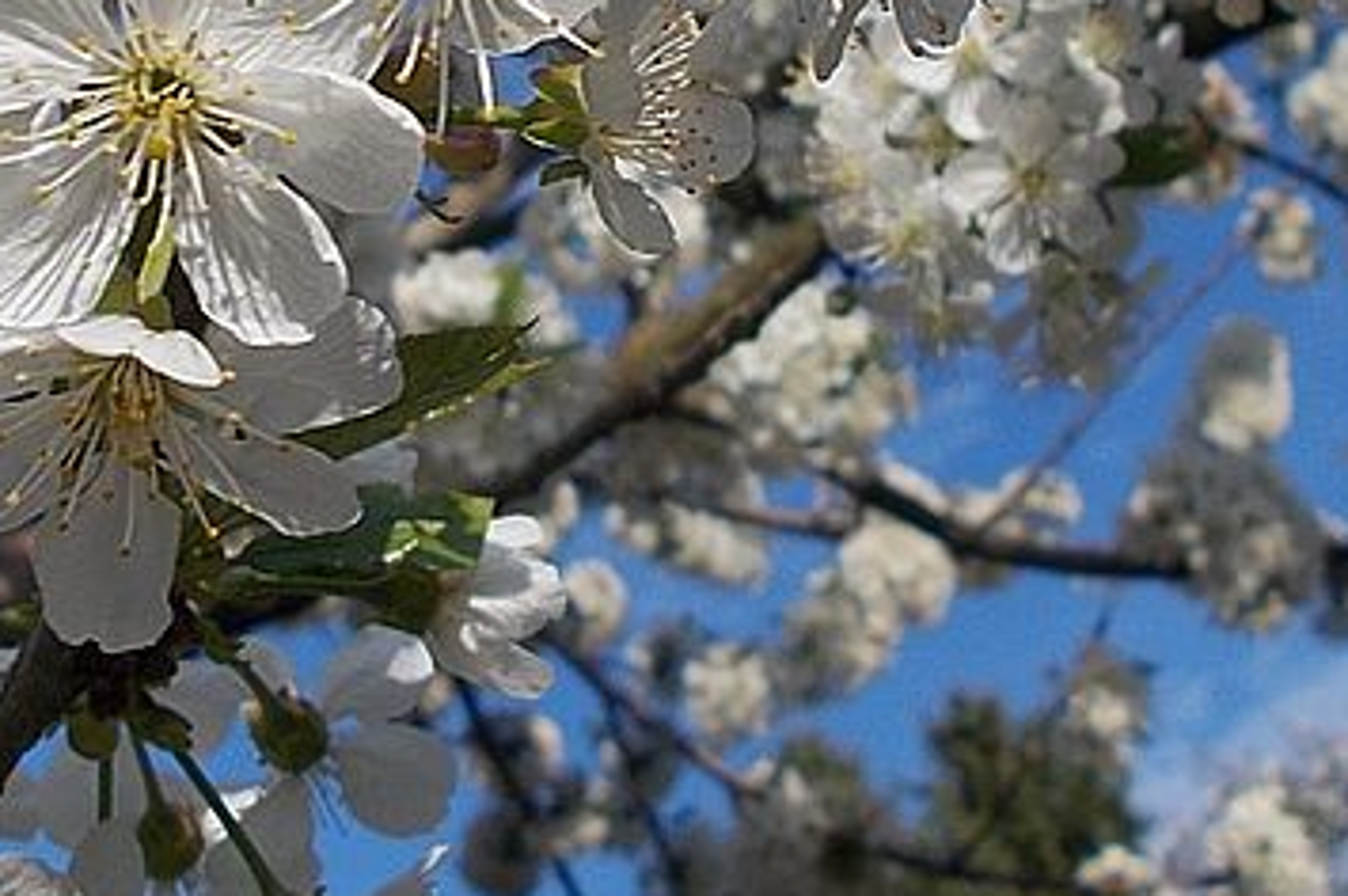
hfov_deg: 32.7
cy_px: 99
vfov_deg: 21.7
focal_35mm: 61
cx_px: 478
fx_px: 2282
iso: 80
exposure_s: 1/200
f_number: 8
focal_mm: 4.6
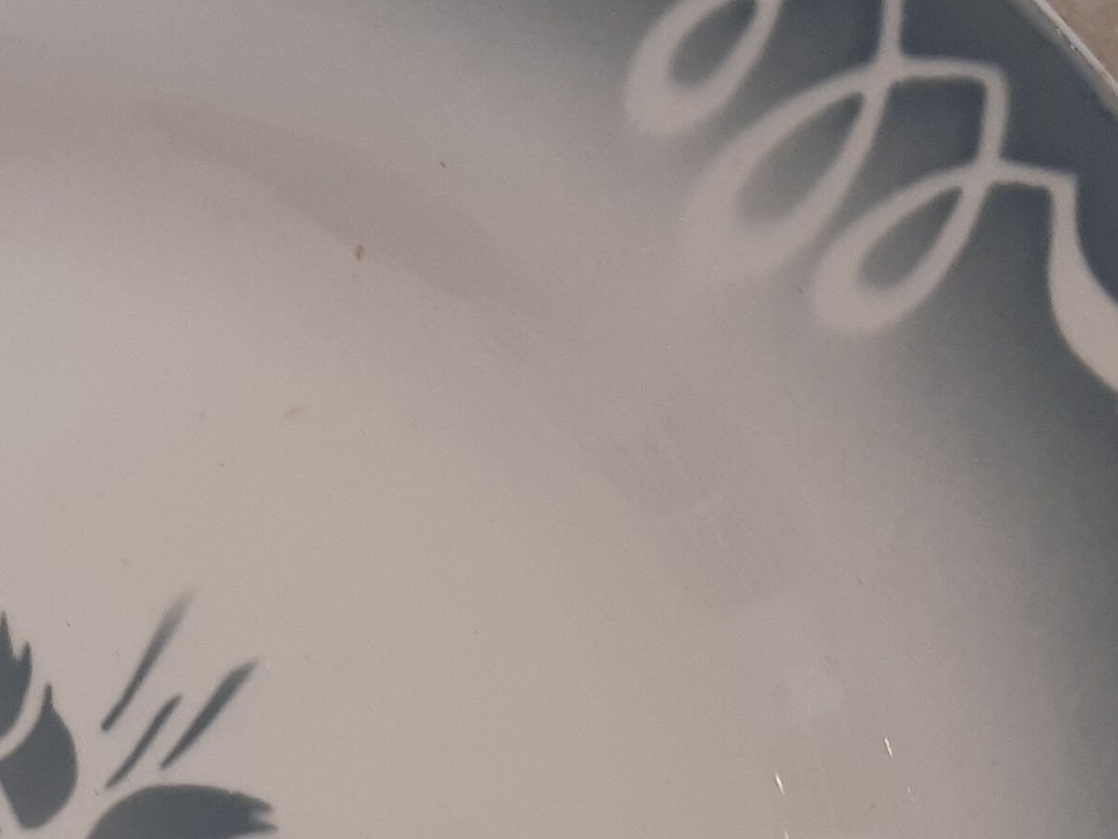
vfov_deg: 14.1
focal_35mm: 101
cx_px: 95
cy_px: 1096
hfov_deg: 19.1
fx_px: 3263
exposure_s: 1/50
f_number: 1.7
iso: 50
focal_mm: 3.92
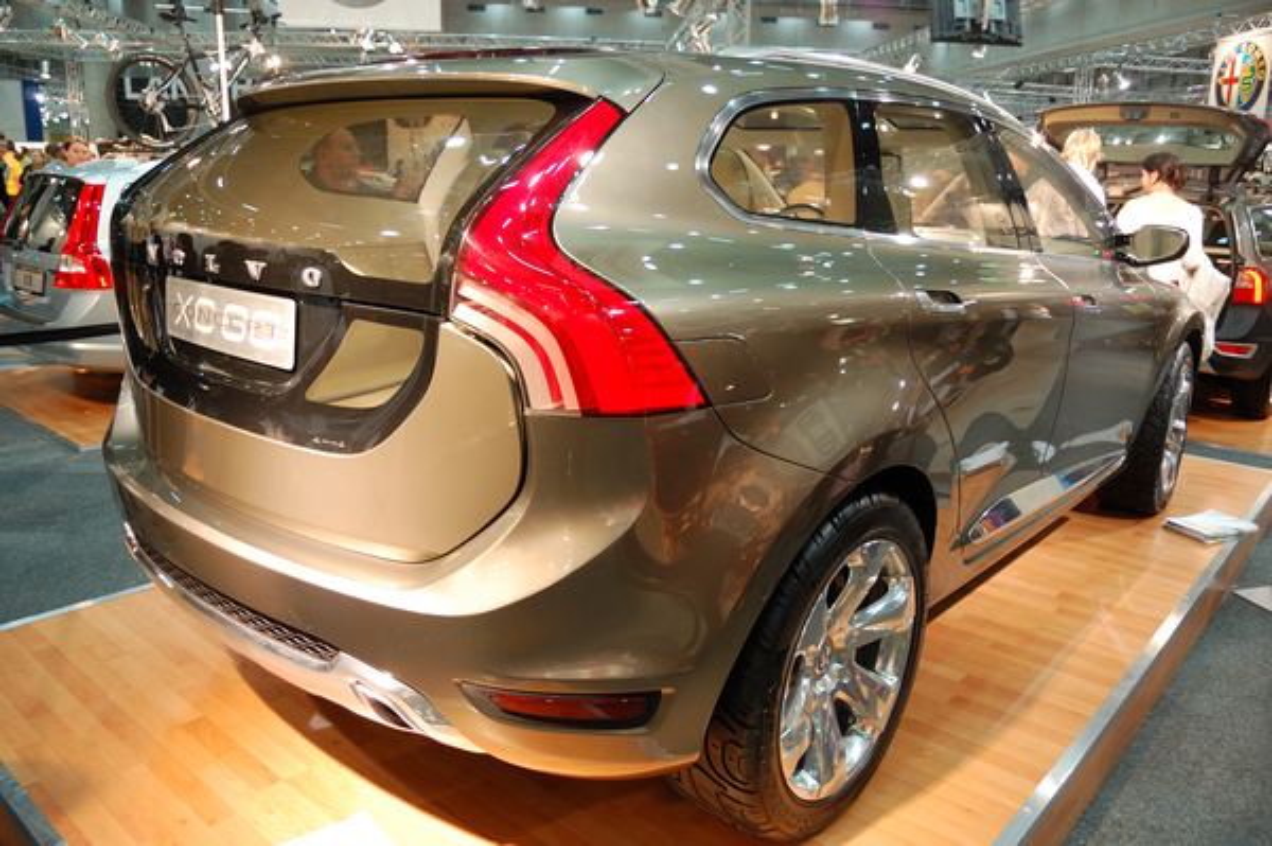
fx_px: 953
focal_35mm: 27
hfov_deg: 67.4
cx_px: 636
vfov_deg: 47.9
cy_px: 423
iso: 360
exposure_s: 1/25
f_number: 3.5
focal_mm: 18
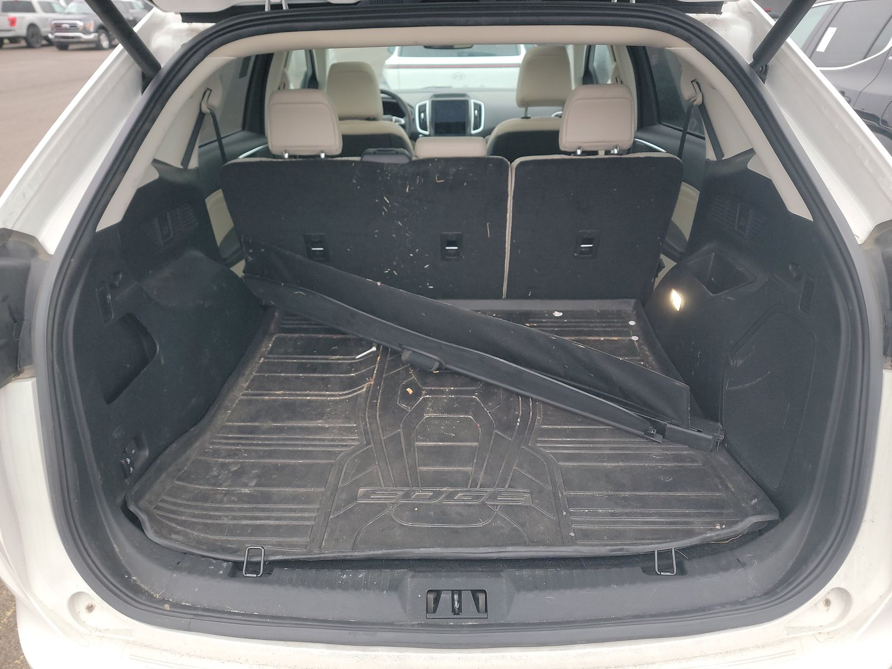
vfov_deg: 56.8
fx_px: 618
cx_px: 446
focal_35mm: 24
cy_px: 334
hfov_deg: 71.6
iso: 314
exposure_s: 1/59
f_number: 1.8
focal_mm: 6.7
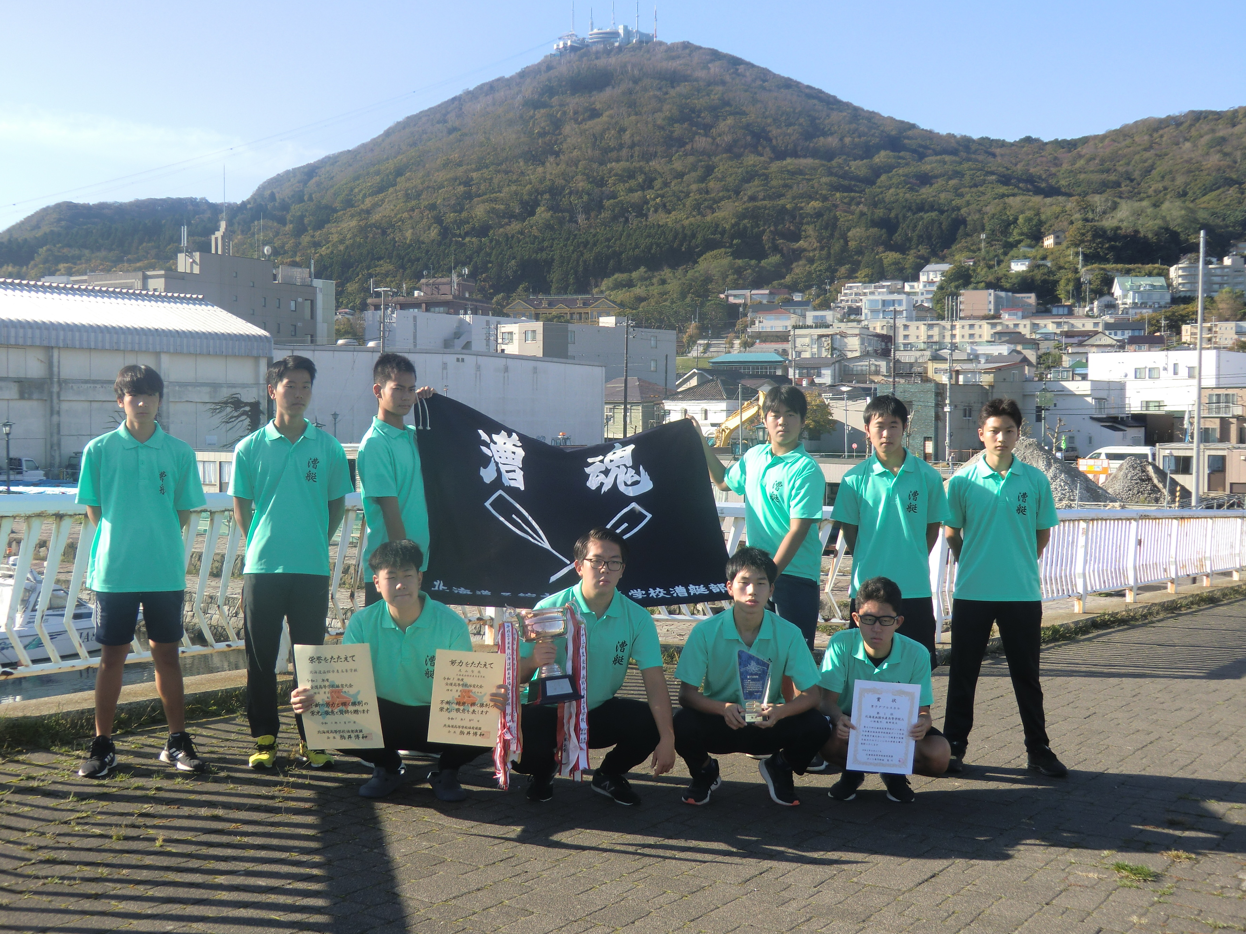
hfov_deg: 45.8
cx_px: 611
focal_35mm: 41
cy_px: 460
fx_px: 1476
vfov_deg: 35.1
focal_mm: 7.1
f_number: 3.8
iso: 64
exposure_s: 1/320
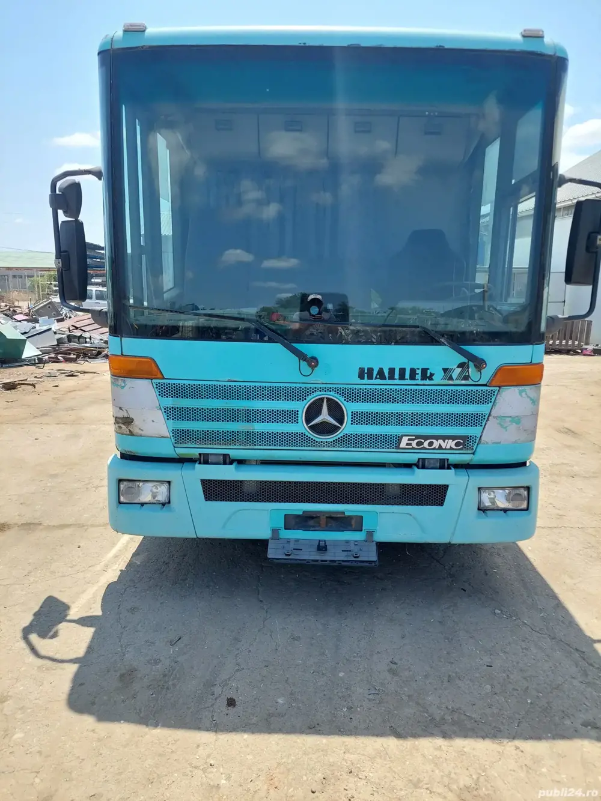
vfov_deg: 69.4
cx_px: 300
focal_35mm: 25
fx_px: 579
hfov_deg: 54.9
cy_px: 400
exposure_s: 1/664
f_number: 1.8
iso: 40
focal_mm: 5.23
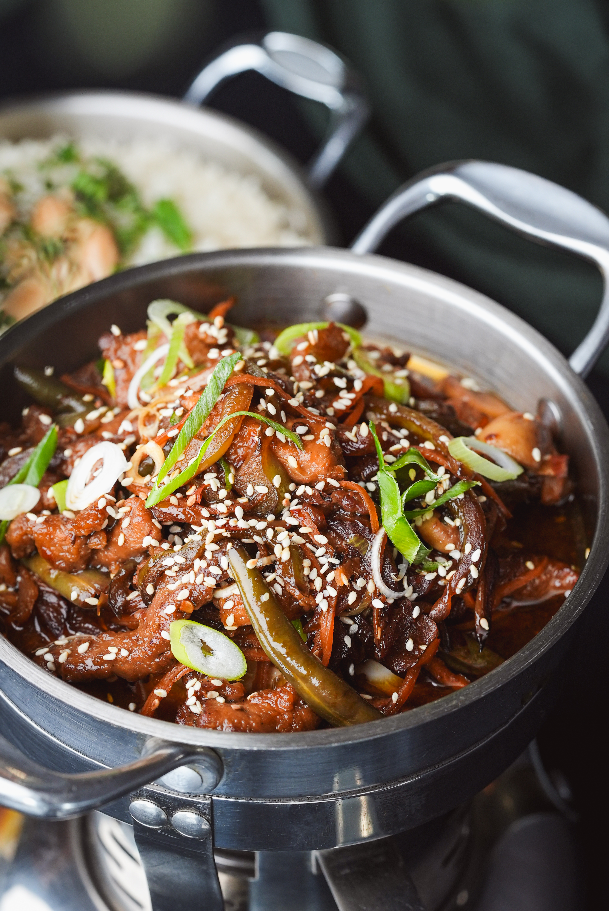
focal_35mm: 90
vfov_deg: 22.6
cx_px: 304
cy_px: 456
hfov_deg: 15.2
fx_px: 2281
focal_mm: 90
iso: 1600
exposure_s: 1/100
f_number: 6.3
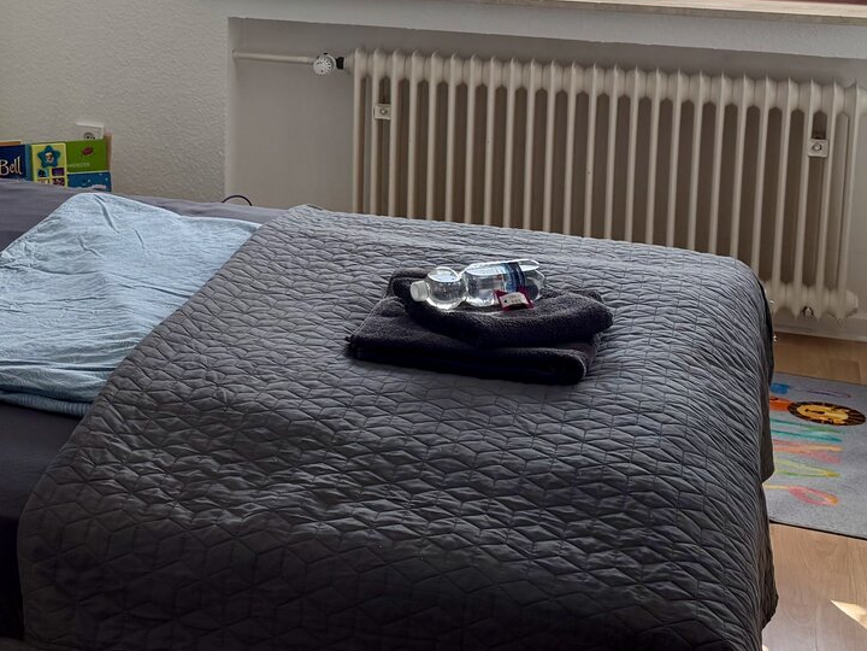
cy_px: 10
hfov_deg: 29.8
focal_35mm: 64
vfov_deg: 22.1
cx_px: 211
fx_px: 1603
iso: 125
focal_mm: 6.76
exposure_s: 1/237
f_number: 1.78
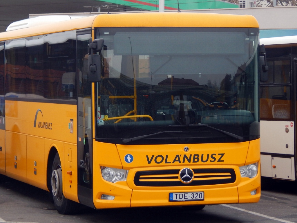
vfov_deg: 10.2
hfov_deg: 13.5
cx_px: 135
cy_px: 99
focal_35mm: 146
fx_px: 1253
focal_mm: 20.5
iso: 125
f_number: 4.6
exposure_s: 1/60
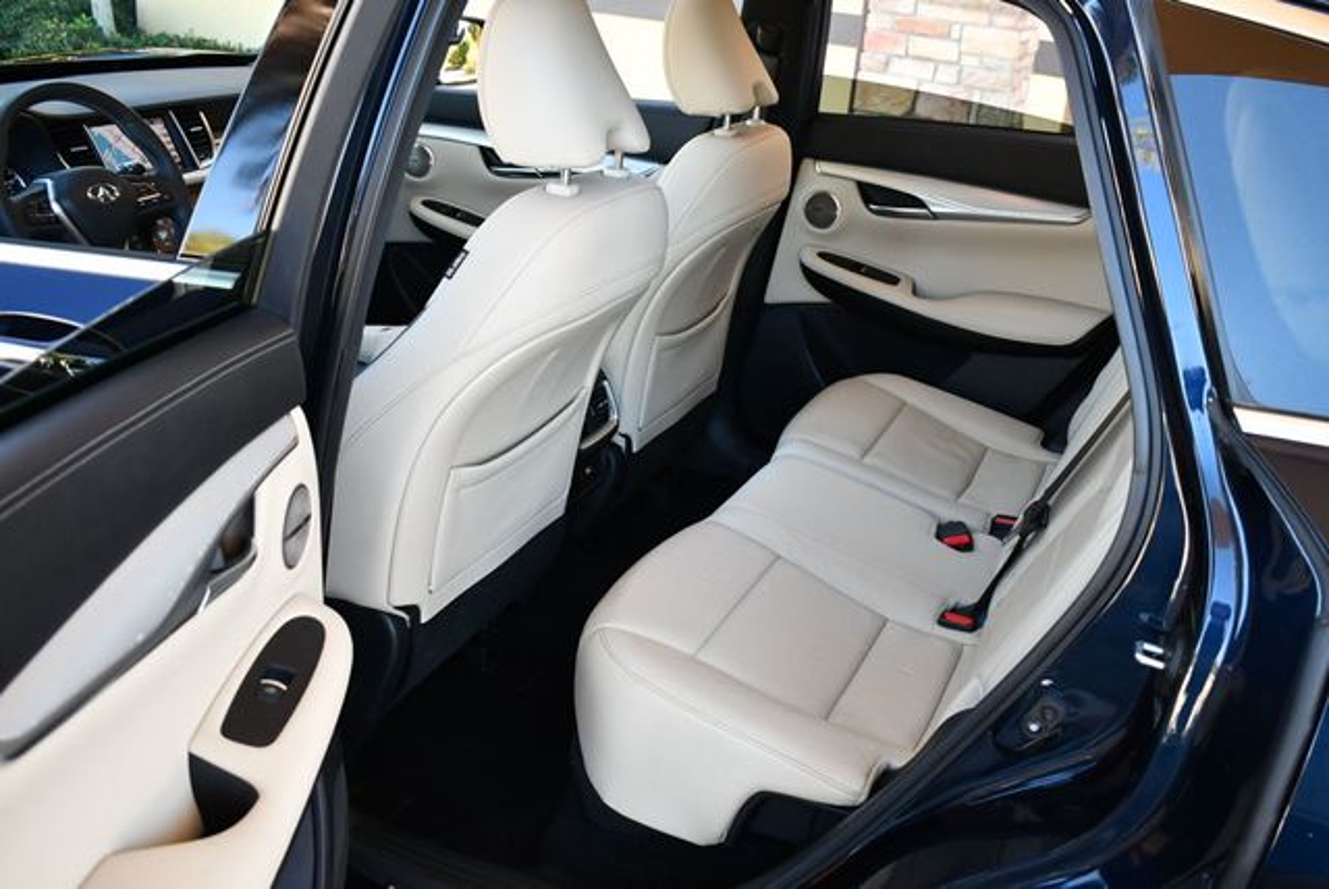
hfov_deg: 53.1
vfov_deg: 36.9
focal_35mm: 36
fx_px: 1330
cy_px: 444
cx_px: 664
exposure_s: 1/250
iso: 720
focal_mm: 18
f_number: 3.5
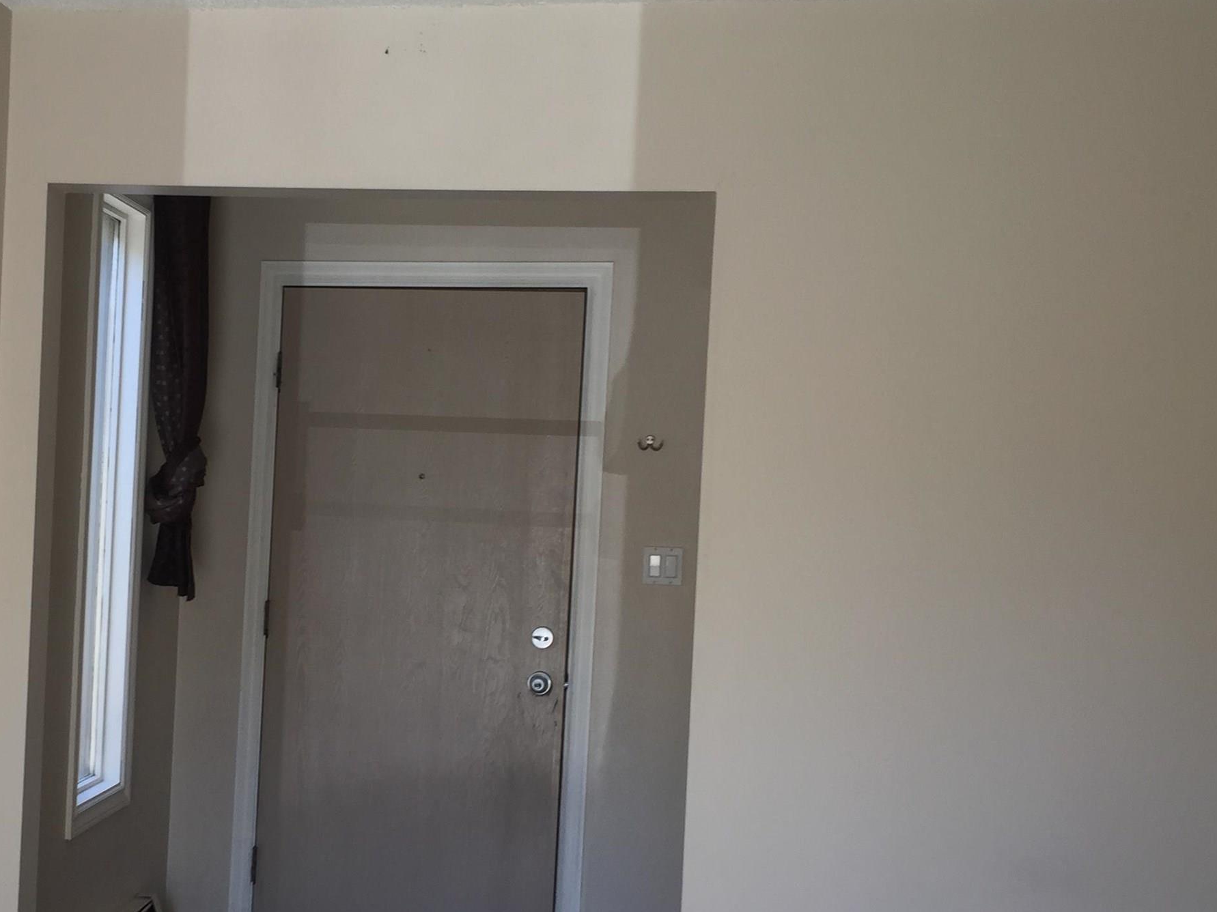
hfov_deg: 36.9
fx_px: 1758
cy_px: 532
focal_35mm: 50
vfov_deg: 29.1
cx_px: 248
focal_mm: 4.15
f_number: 2.2
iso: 32
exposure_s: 1/60
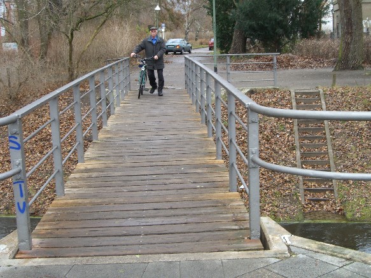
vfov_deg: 25.7
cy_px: 139
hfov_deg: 33.8
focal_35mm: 57
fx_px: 611
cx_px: 186
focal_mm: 11.8
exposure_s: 1/80
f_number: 3.6
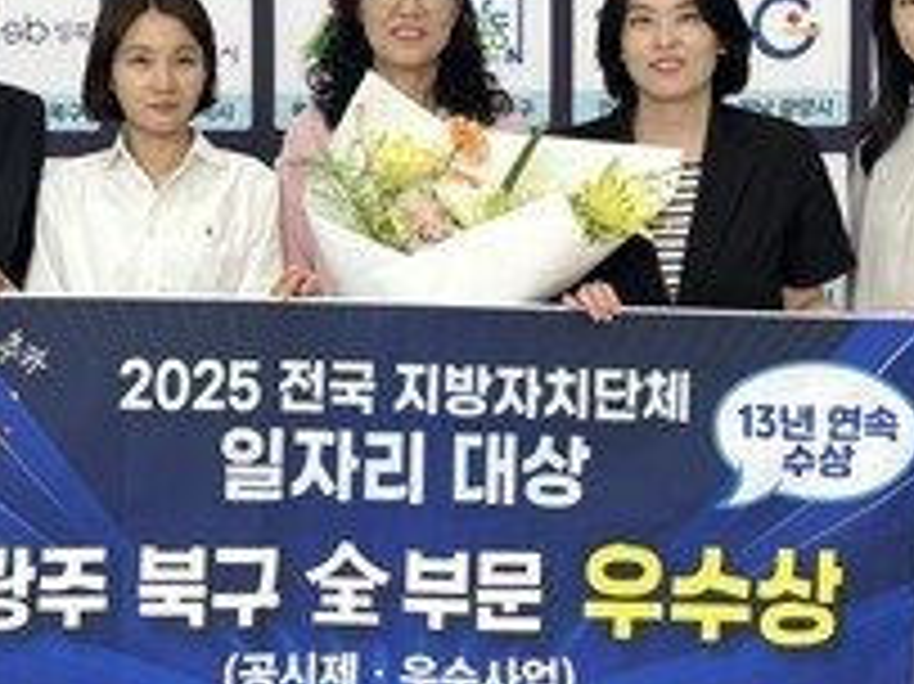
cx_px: 374
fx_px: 2032
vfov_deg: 18.9
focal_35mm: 77
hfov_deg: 25.3
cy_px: 117
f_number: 1.6
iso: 40
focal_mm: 5.1
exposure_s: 1/122
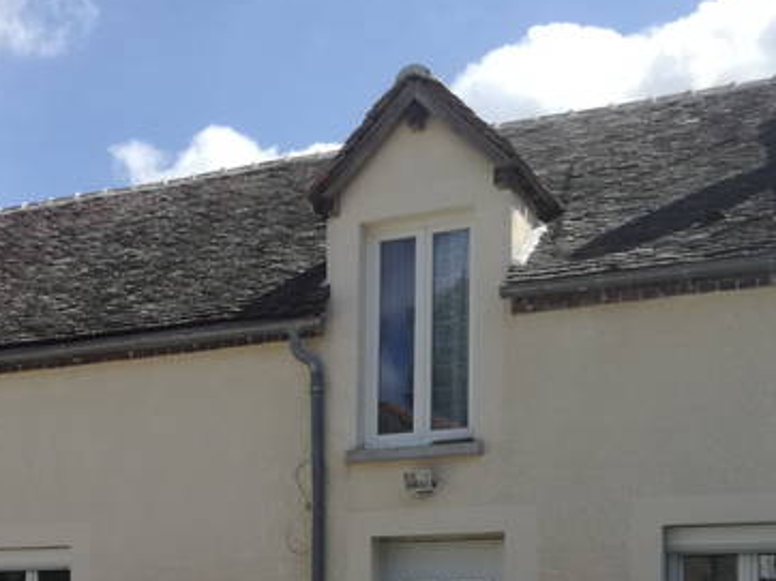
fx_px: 1322
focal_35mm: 59
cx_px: 79
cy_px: 605
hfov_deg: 31.2
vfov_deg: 23.6
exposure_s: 1/1183
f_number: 2
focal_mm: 3.79
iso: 50
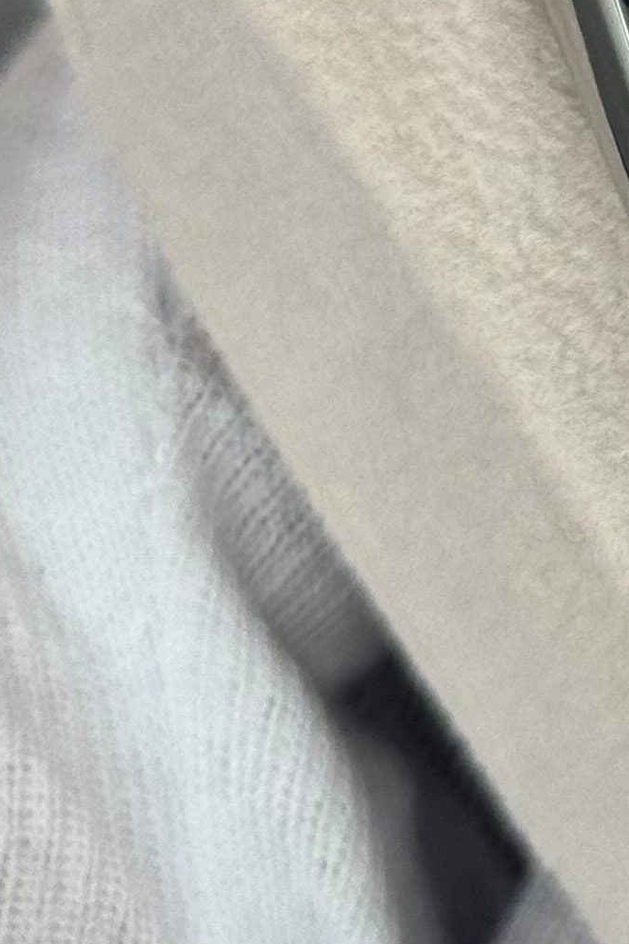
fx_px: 5239
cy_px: -25
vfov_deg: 10.2
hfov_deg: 6.6
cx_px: 1280
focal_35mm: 200
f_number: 1.78
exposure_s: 1/939
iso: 64
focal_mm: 6.76
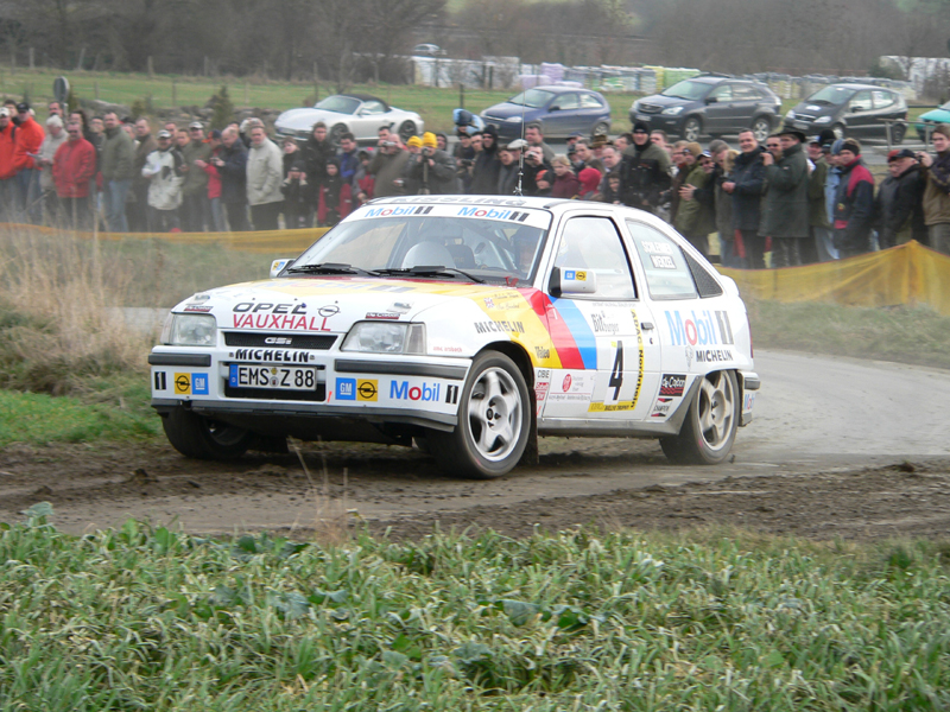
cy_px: 356
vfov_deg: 7.2
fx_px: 5626
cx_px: 475
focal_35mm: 205
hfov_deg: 9.7
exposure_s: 1/250
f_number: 2.8
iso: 80
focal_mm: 34.1
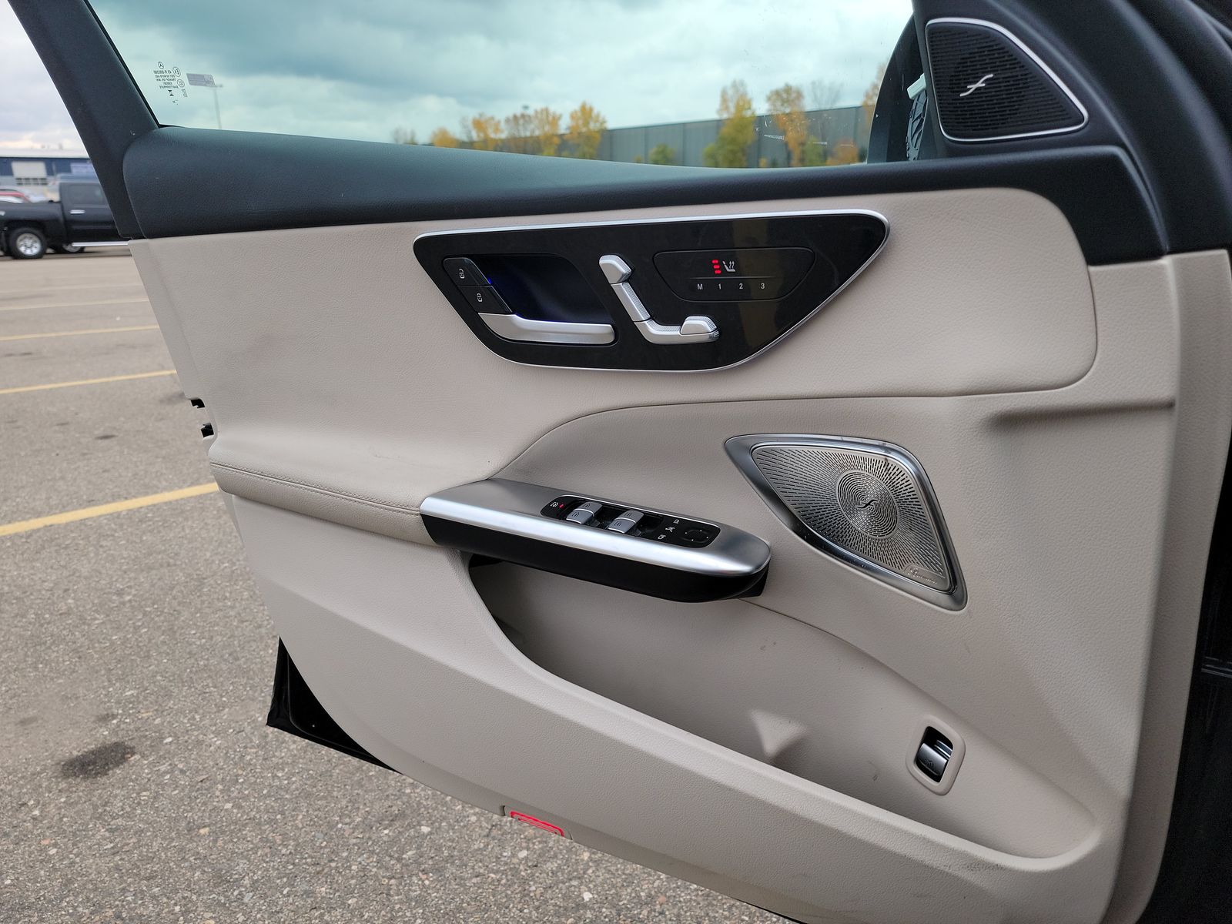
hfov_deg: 71.6
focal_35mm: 24
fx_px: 854
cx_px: 616
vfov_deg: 56.8
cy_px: 462
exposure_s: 1/119
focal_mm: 6.7
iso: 52
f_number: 1.8
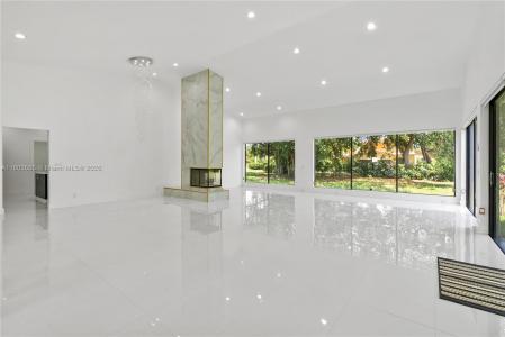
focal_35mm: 16
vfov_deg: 73.8
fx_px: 225
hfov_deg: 96.7
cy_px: 168
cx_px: 252
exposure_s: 1/4
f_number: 11
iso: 400
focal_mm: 16
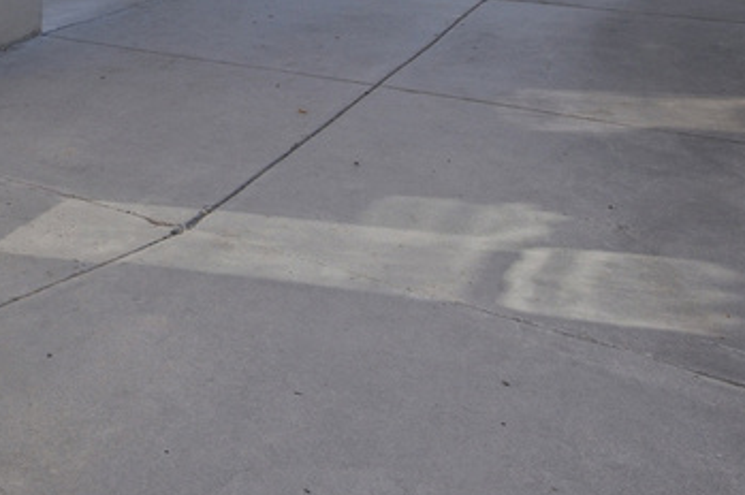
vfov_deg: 24.8
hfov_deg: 34.4
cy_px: -149
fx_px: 972
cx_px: -128
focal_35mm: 47
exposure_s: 1/8000
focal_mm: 16
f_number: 9
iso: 1000
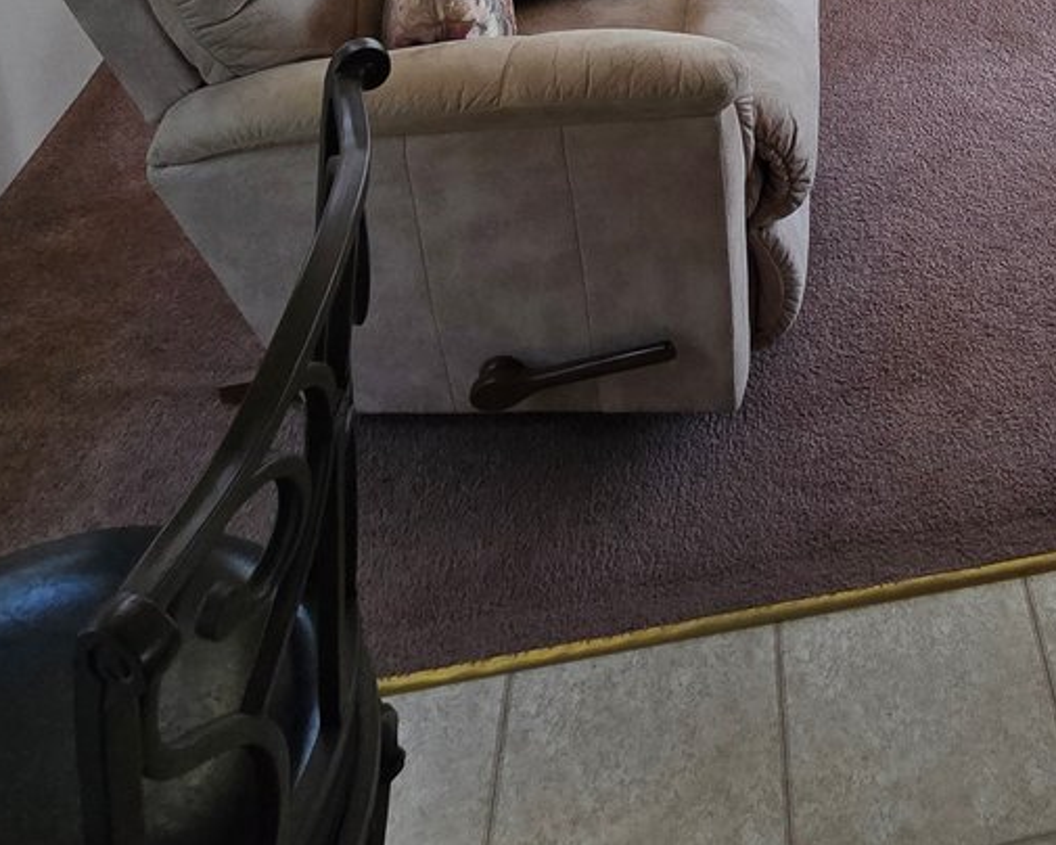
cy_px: -338
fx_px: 1188
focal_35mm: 38
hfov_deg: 43.0
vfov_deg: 29.0
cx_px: 990
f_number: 2.2
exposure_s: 1/60
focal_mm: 2.2
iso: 125
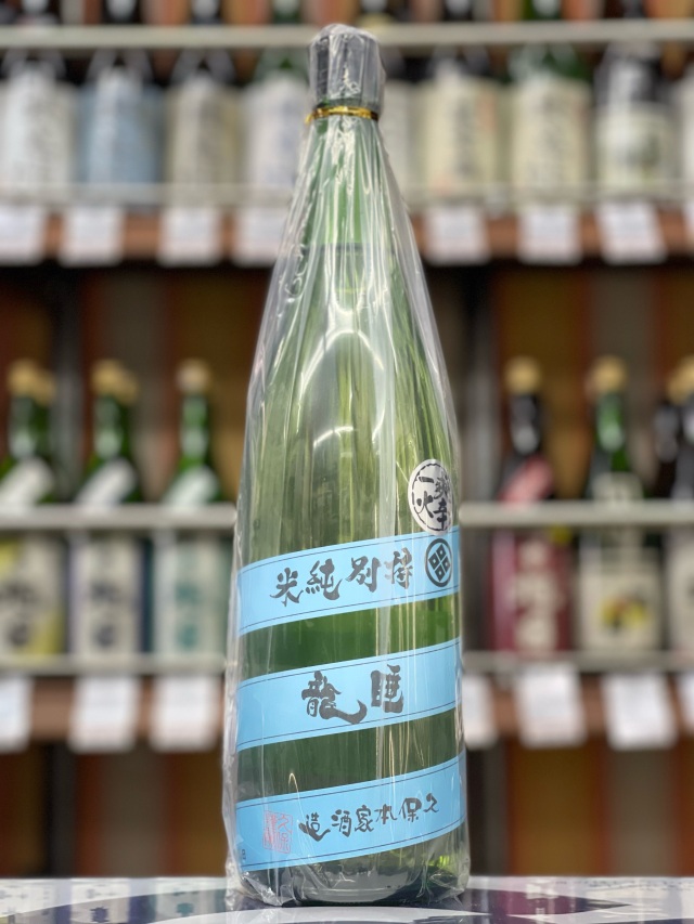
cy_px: 462
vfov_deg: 30.3
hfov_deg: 22.9
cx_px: 347
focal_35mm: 64
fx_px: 1710
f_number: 2.2
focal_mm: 7.5
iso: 160
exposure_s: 1/50
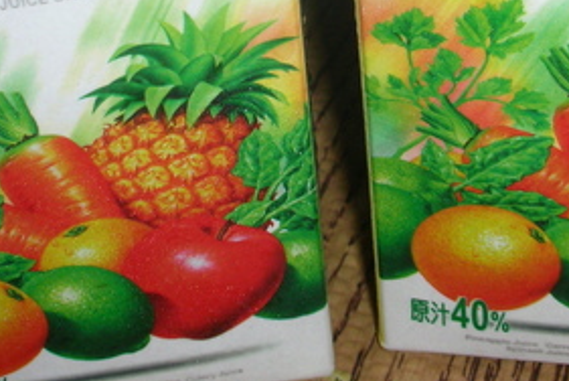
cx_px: 324
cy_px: 8
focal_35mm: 102
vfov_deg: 13.3
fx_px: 1614
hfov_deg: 20.0
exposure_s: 1/60.1
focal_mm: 7.7
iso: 50
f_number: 3.5
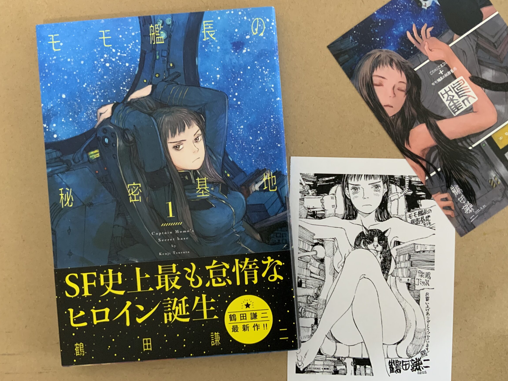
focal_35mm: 32
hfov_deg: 56.8
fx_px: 470
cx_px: 268
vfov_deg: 44.1
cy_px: 181
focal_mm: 3
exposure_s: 1/50
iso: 200
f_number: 1.8
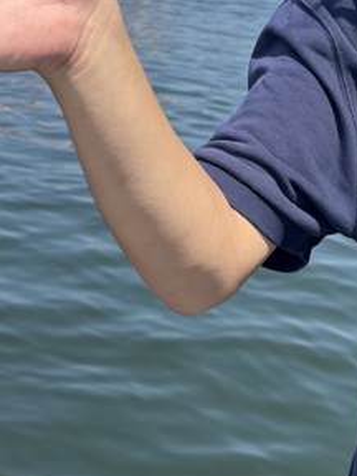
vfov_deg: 25.2
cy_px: 149
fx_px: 1059
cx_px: 316
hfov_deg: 18.8
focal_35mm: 77
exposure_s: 1/1695
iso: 50
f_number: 1.6
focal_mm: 5.96
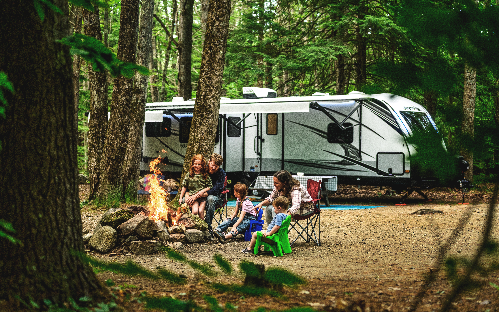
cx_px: 250
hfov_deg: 39.6
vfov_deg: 25.3
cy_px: 161
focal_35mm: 51
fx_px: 694
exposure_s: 1/1000
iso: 560
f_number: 2.4
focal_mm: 50
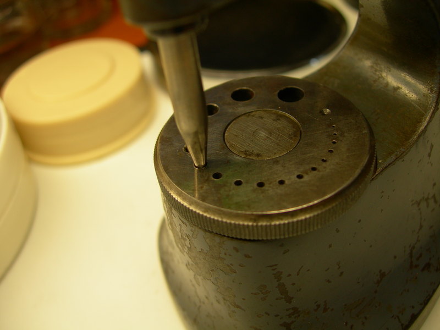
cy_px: 165
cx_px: 220
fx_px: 483
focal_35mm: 38
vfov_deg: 37.7
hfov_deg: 49.0
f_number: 2.8
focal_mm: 7.8
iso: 50
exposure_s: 1/55.6
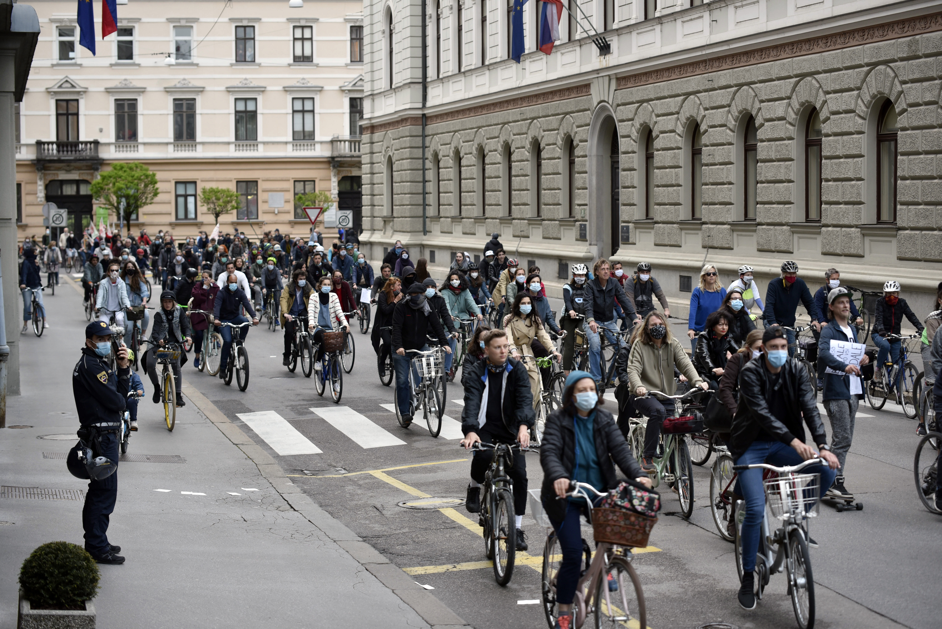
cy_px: 314
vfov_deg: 19.5
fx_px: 1832
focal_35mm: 70
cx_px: 471
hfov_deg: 28.8
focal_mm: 70
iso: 640
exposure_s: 1/100
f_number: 3.2
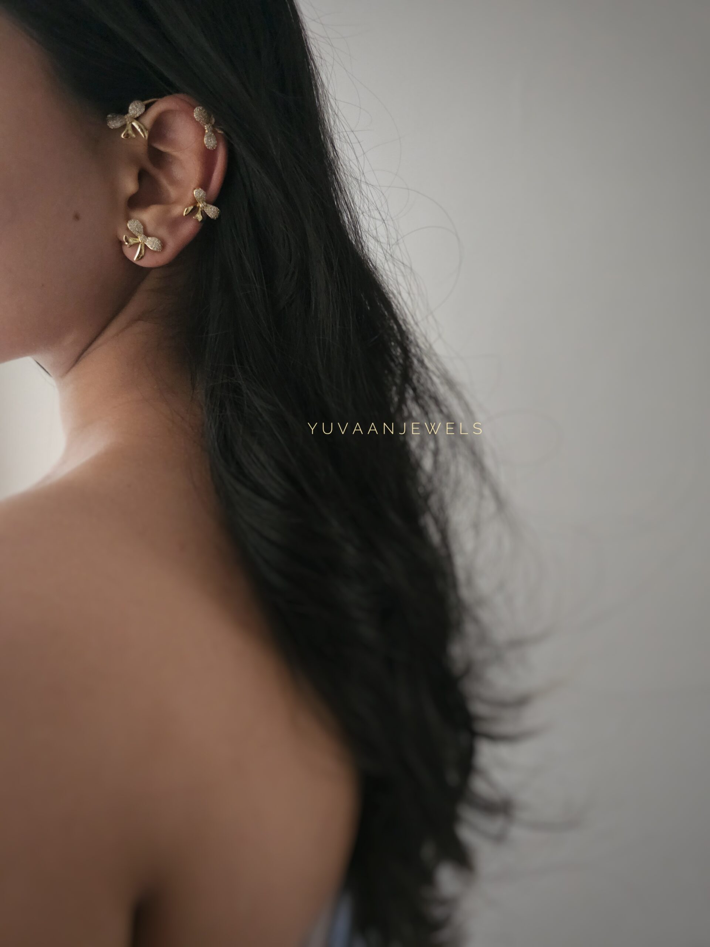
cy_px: 474
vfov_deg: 73.9
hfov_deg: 58.9
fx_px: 629
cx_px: 355
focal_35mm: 23
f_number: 1.7
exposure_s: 1/45
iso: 640
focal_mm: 6.3
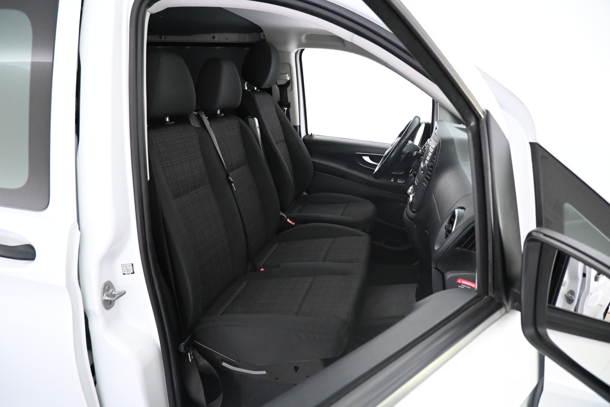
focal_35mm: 24
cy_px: 204
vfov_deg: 53.1
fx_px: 407
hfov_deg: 73.7
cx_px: 305
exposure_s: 1/60
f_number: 3.5
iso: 4000
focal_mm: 16
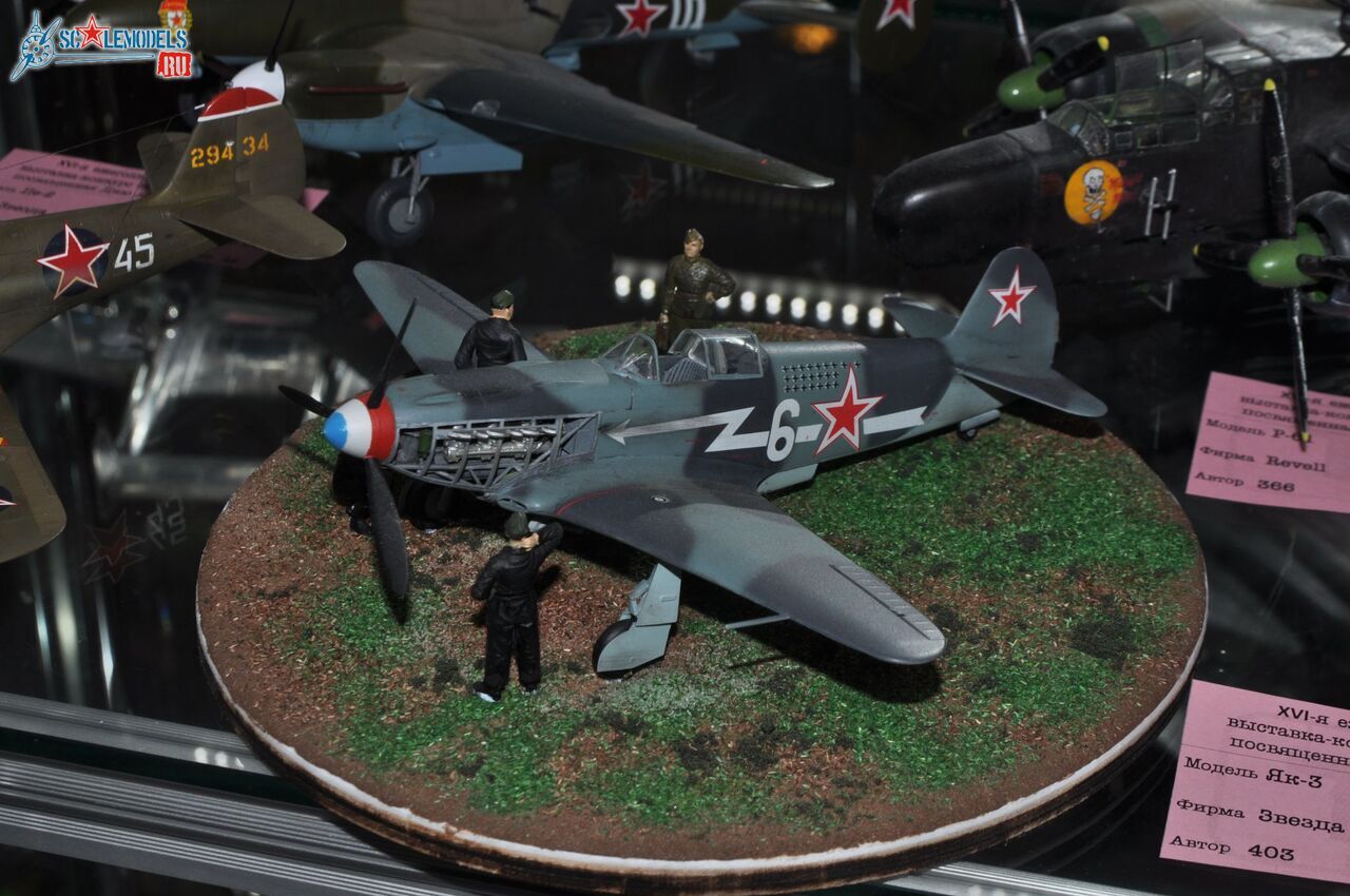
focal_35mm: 75
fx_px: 2809
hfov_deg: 27.0
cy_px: 448
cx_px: 675
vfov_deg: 18.1
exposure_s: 1/200
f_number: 13
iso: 200
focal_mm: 50
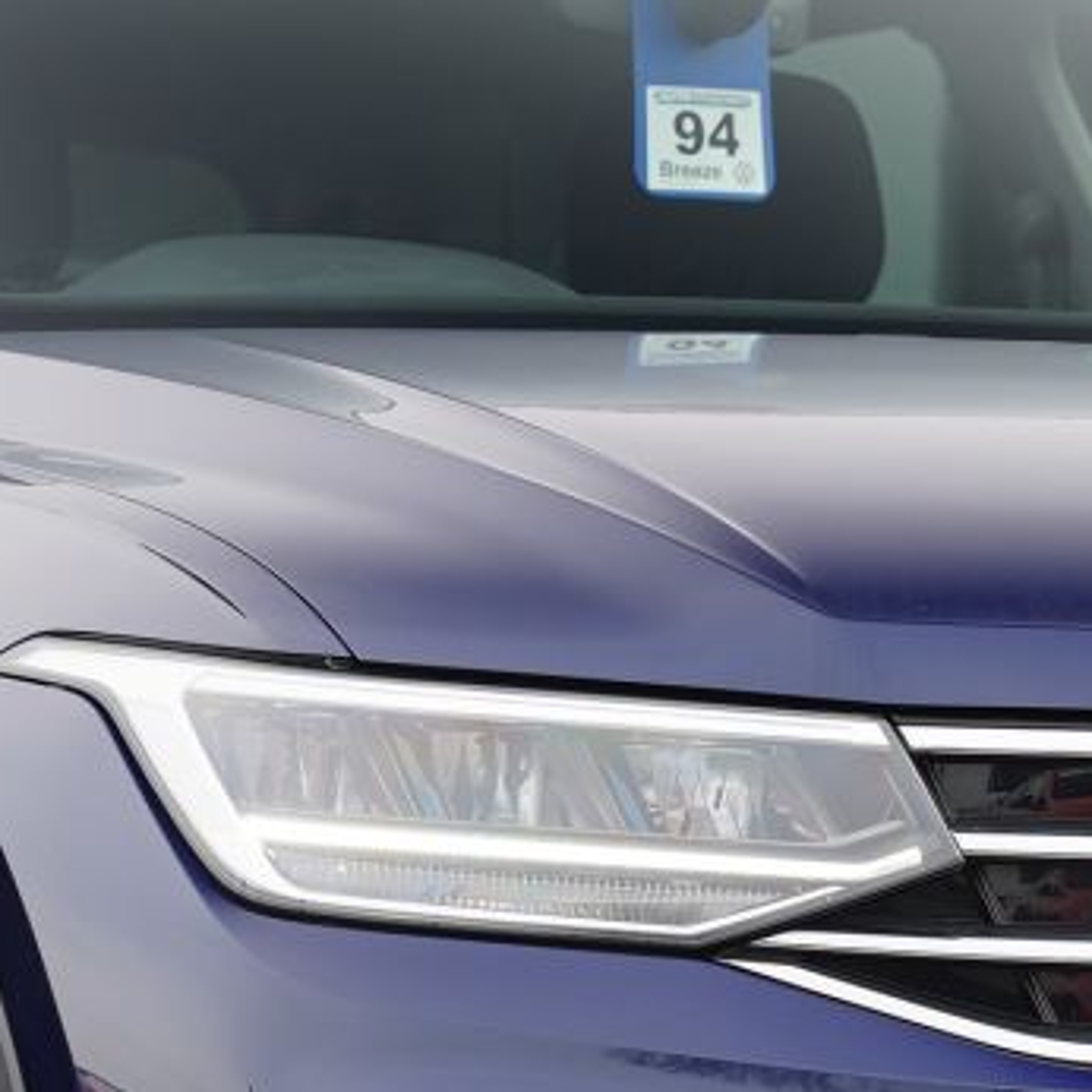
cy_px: 656
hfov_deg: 6.4
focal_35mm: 275
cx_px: 776
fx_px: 9815
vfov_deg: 6.4
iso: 100
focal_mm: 70
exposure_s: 1/100
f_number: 4.5
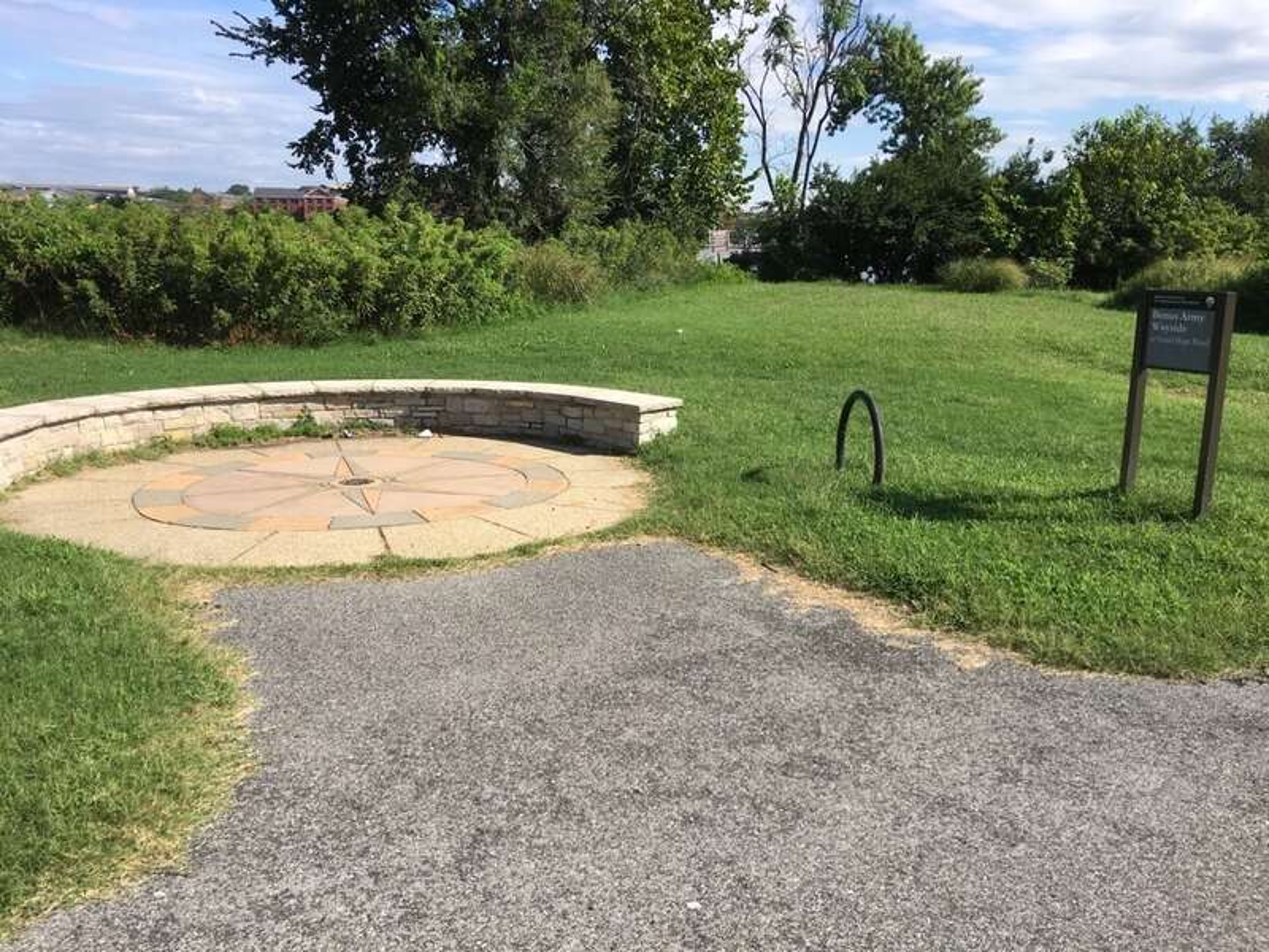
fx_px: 1063
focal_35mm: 29
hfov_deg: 61.7
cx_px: 634
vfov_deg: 48.2
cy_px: 476
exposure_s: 1/1508
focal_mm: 4.15
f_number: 2.2
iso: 25
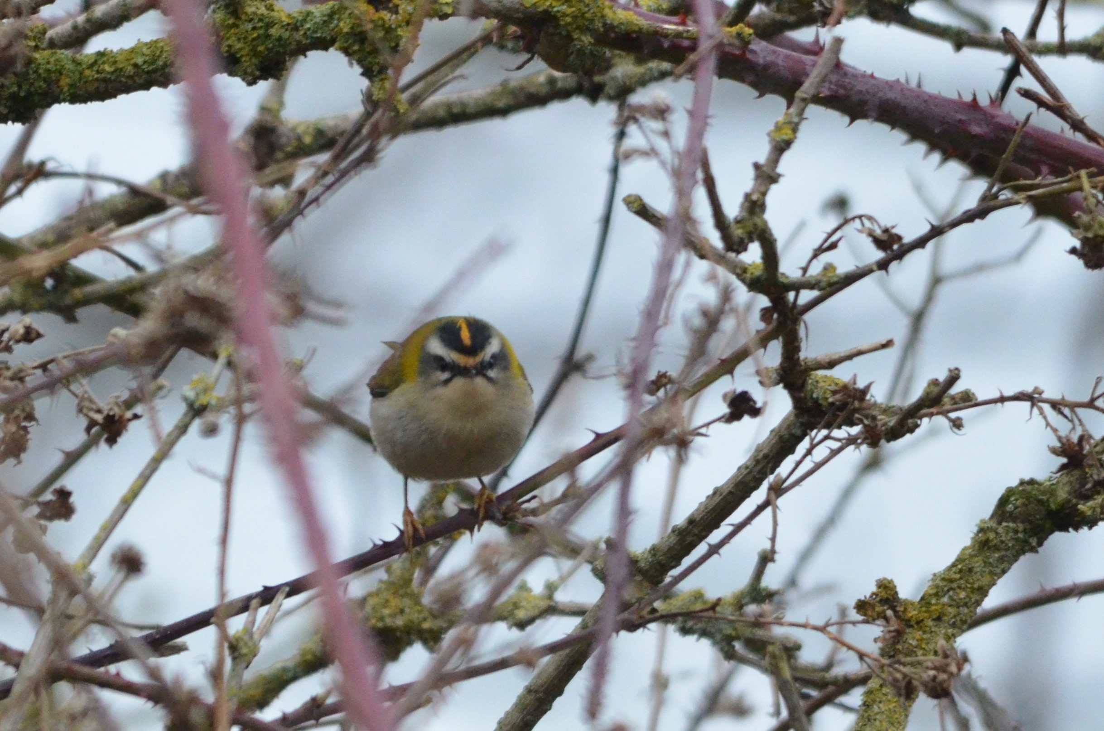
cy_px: 366
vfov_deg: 1.8
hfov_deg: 2.8
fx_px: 22952
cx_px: 552
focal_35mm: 750
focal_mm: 500
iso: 2500
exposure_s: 1/800
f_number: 7.1
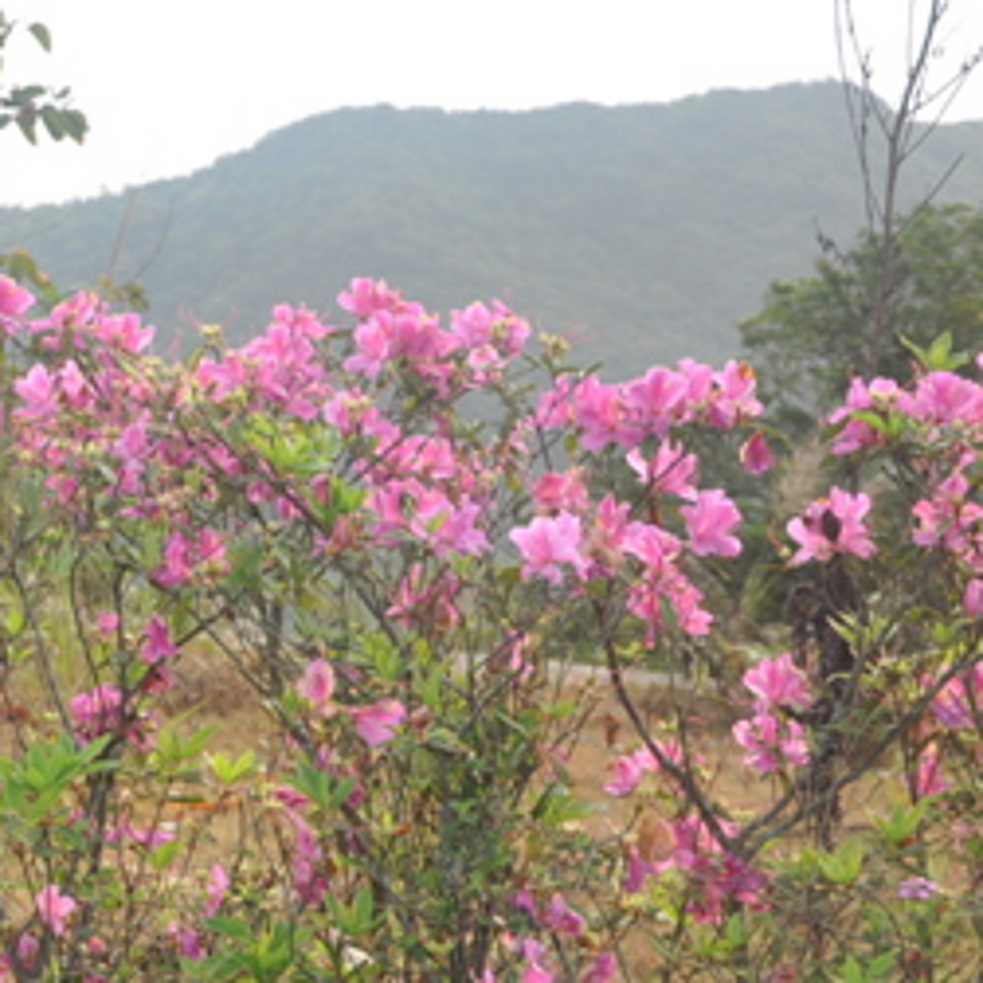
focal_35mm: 101
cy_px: 1012
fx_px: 3256
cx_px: -200
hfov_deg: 16.5
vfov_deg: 16.8
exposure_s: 1/200
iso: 250
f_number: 4.5
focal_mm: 25
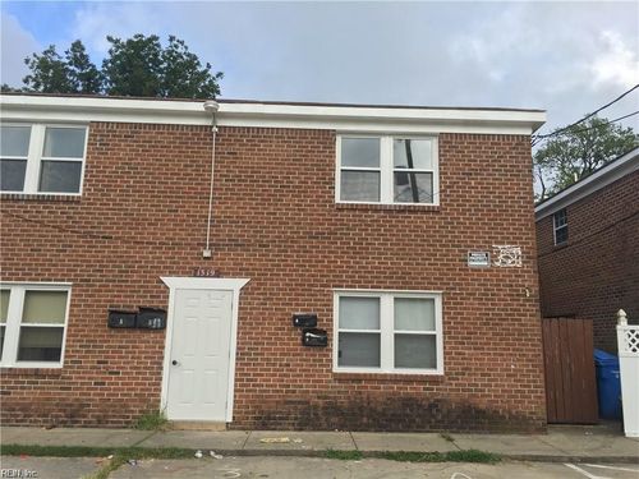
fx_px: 535
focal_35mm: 29
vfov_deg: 48.2
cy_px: 240
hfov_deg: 61.7
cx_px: 320
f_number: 2.2
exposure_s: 1/591
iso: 25
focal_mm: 4.15
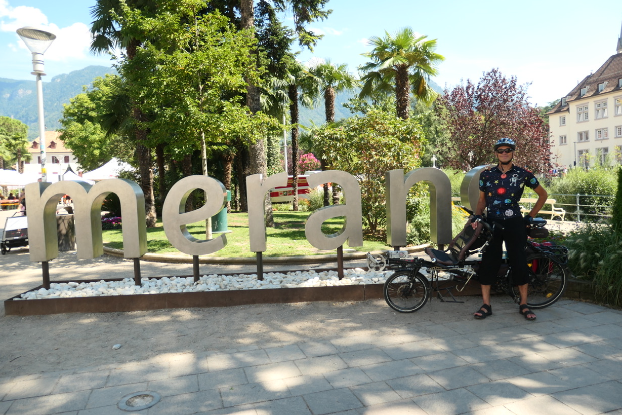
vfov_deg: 51.3
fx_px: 432
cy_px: 201
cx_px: 315
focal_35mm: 25
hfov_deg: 71.5
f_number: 3.3
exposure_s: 1/400
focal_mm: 8.8
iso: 125
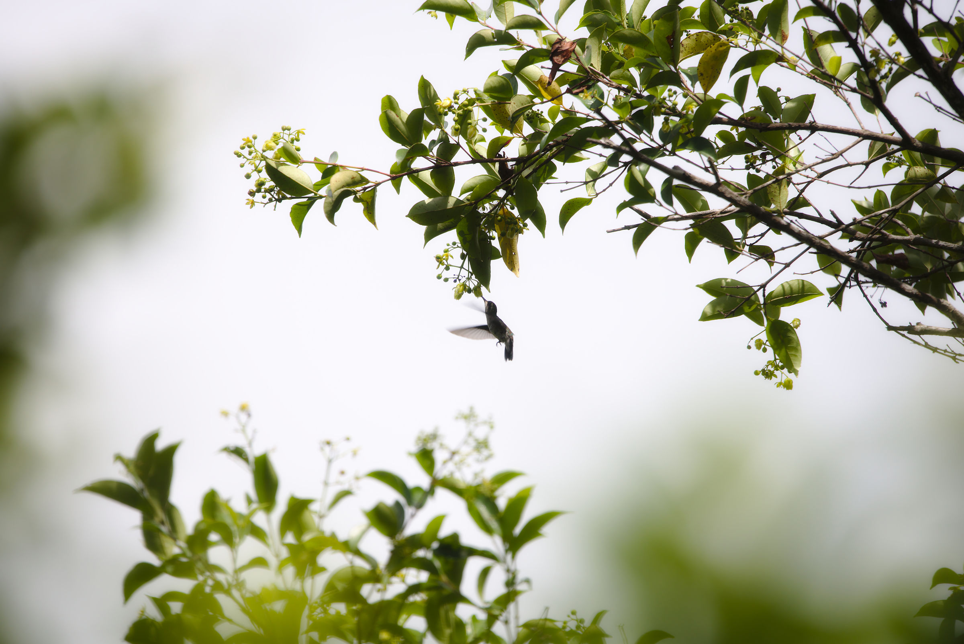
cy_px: 322
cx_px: 482
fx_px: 16075
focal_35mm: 600
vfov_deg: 2.3
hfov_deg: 3.4
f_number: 7.1
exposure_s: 1/640
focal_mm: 600
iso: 320
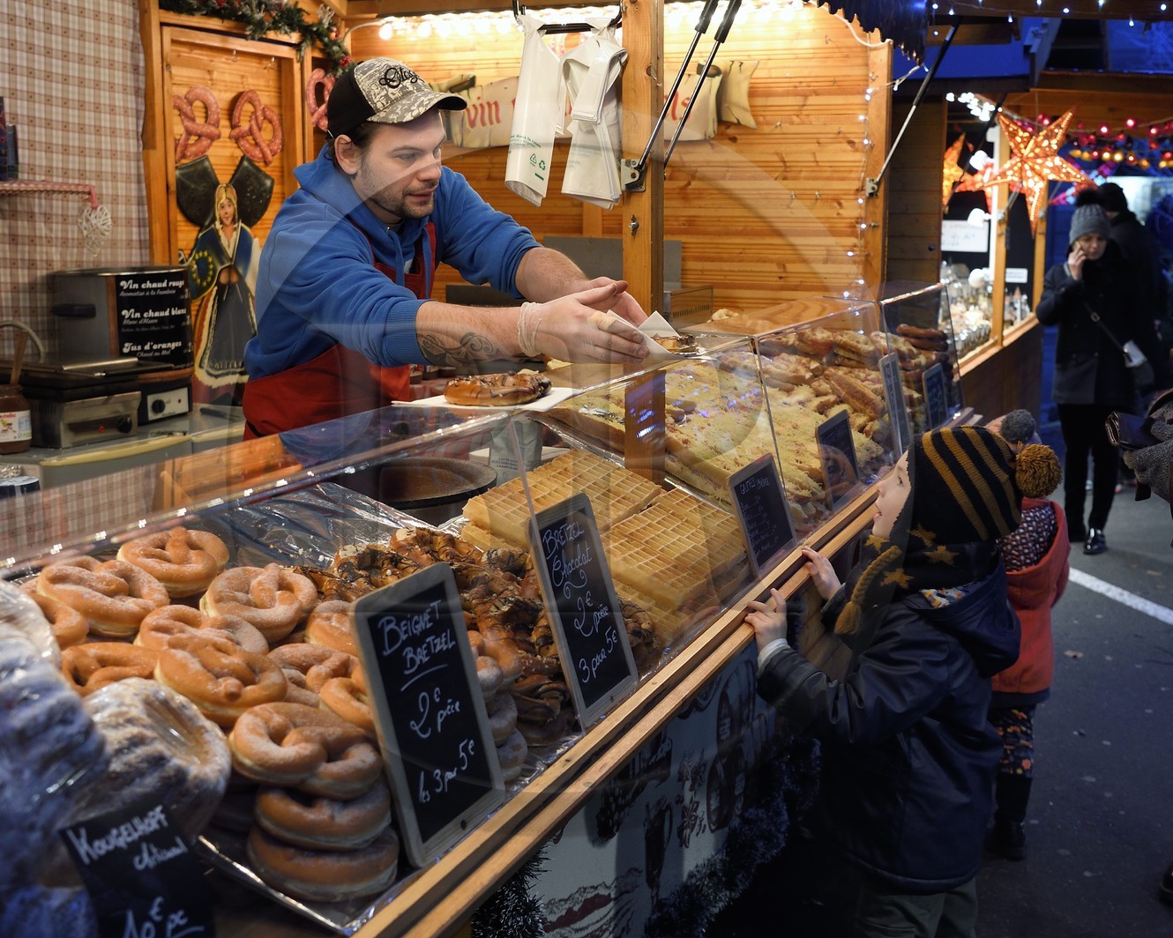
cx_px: 550
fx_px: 1215
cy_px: 469
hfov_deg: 51.5
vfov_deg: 42.2
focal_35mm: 35
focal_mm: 31
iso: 800
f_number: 4
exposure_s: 1/50
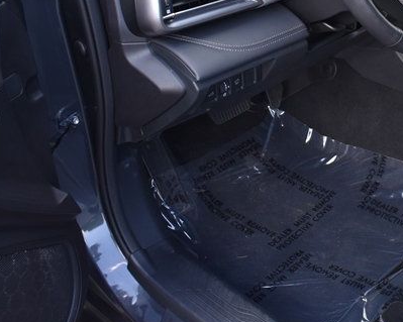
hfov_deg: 28.0
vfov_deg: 23.0
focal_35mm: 65
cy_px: 50
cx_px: 367
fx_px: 775
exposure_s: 1/250
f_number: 3.5
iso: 500
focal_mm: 18
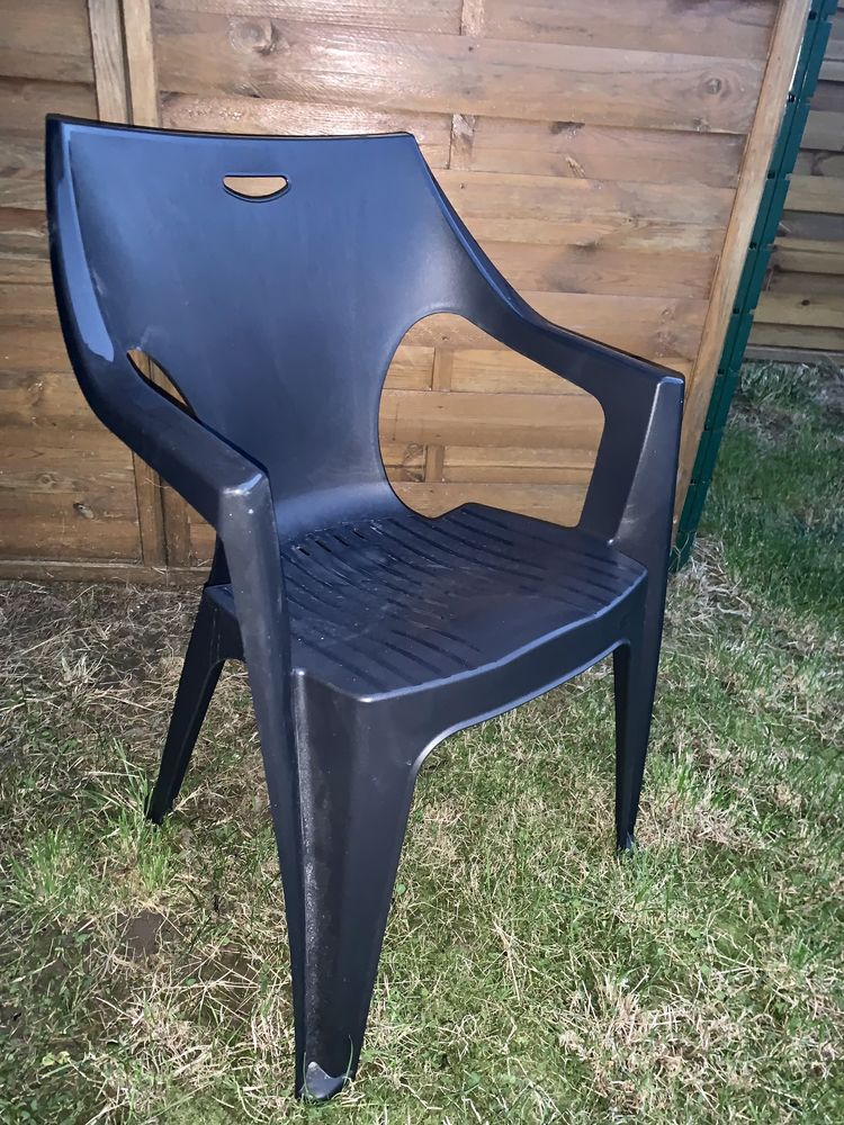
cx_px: 422
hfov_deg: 53.1
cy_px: 562
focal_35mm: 26
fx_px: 845
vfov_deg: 67.3
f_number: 1.8
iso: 200
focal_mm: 4.25
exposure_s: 1/6
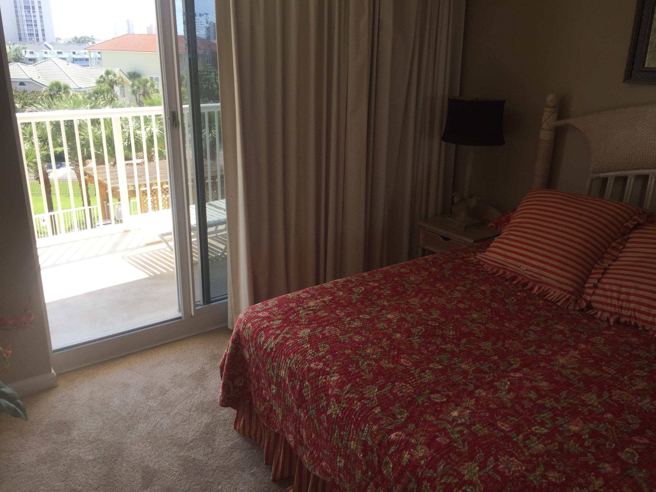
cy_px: 246
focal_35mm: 29
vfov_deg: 48.2
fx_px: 550
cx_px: 328
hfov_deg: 61.7
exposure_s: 1/350
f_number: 2.2
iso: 32
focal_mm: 4.15
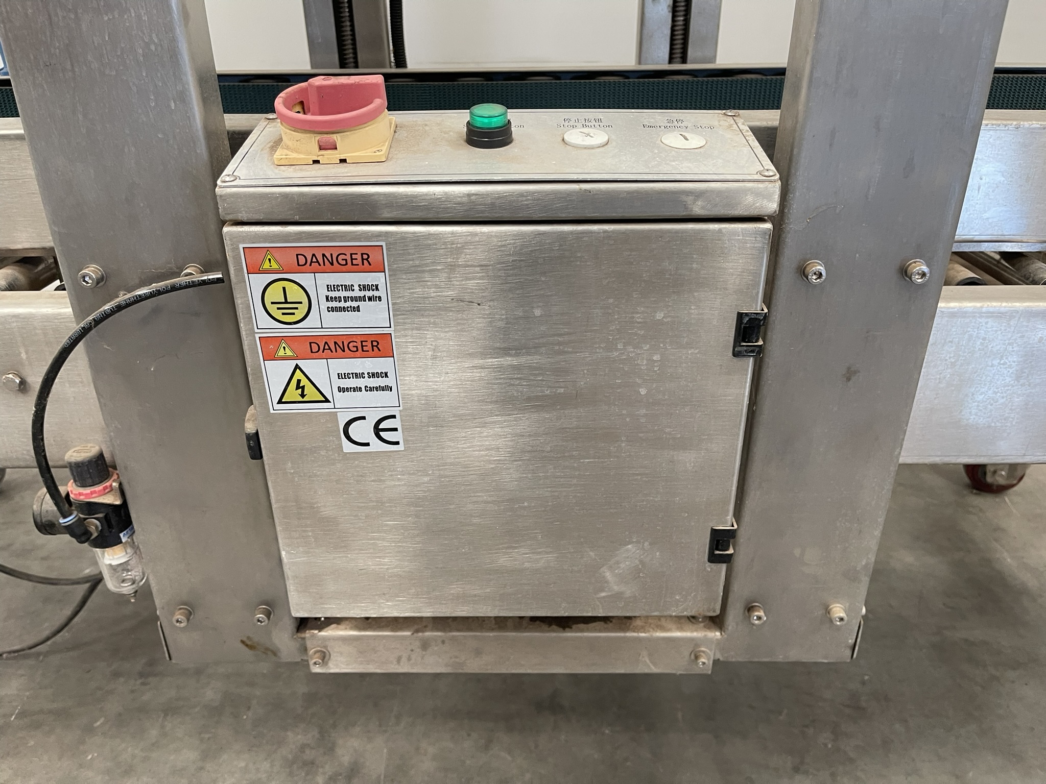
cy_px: 392
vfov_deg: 54.9
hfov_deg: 69.4
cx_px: 523
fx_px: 755
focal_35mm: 25
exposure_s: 1/60
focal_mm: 5.1
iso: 125
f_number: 1.6
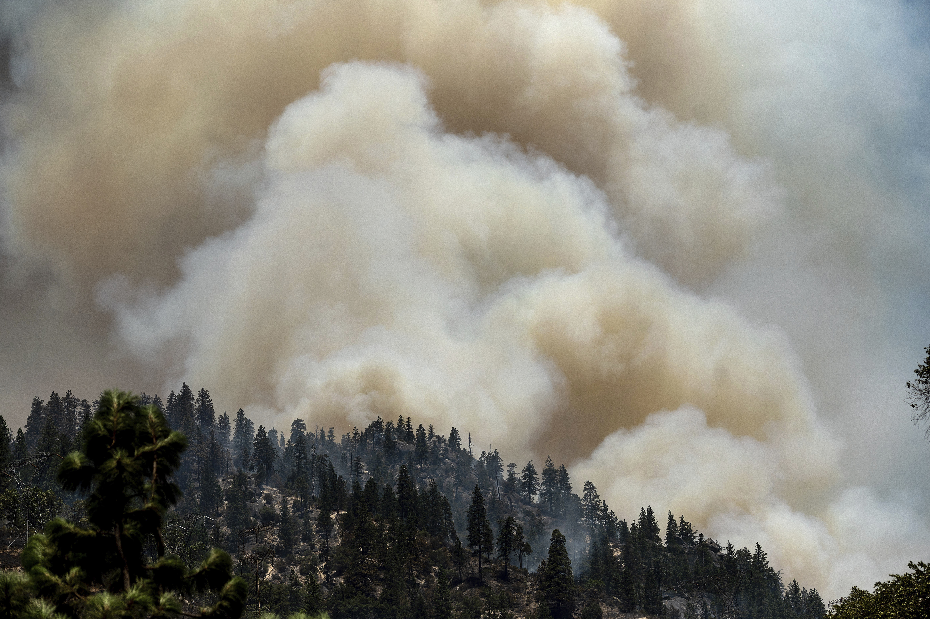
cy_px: 310
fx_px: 2582
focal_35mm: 100
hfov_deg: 20.4
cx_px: 465
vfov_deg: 13.7
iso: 140
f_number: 4.8
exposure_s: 1/8000
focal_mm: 100
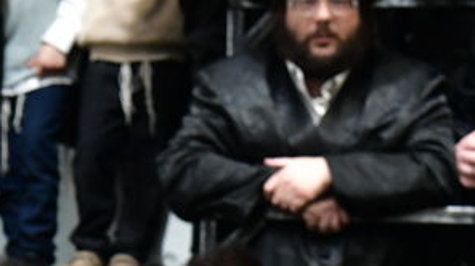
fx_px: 3121
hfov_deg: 8.7
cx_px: 127
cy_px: 733
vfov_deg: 4.7
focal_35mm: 248
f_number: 5.6
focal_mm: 50
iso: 2500
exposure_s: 1/100
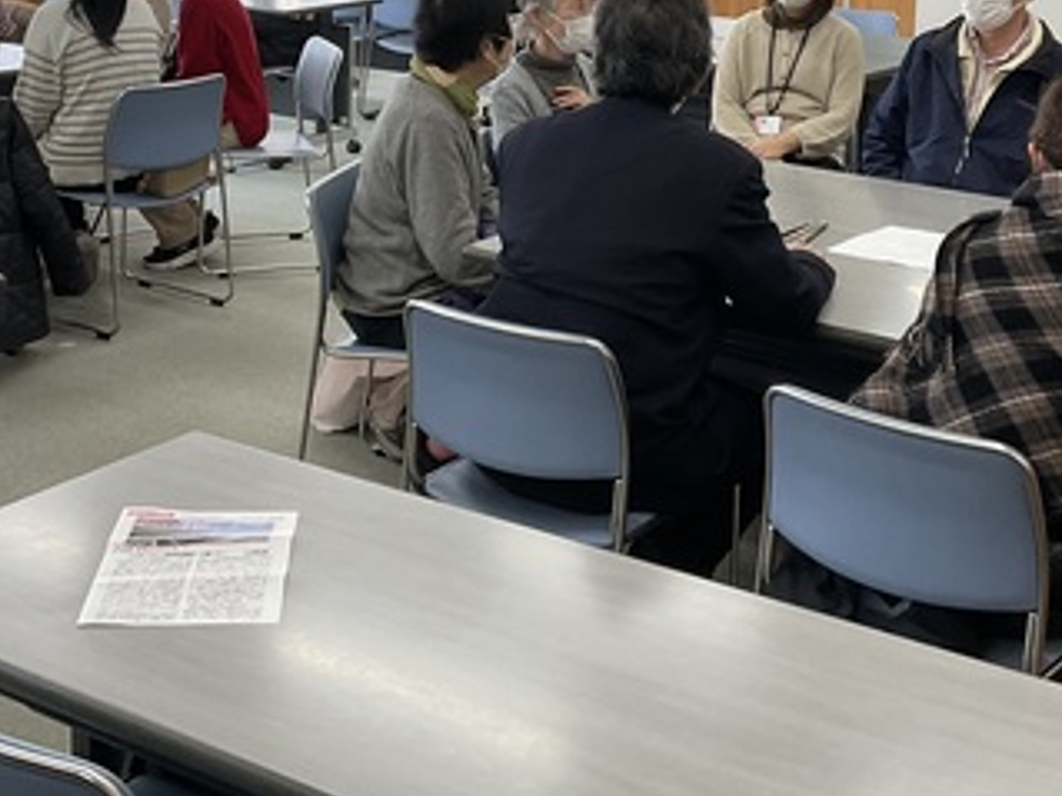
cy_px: 52
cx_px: 544
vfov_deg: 24.0
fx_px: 1809
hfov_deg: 32.7
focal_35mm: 59
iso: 50
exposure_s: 1/120
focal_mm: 3
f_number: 1.8
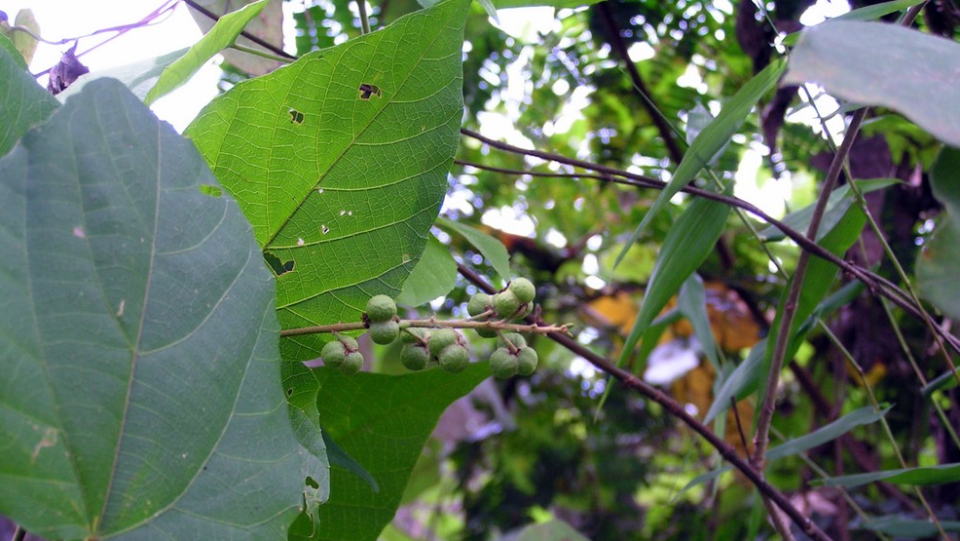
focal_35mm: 74
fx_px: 1884
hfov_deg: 28.6
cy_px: 351
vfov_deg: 16.3
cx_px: 483
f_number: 3.2
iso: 80
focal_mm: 11.1
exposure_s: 1/80
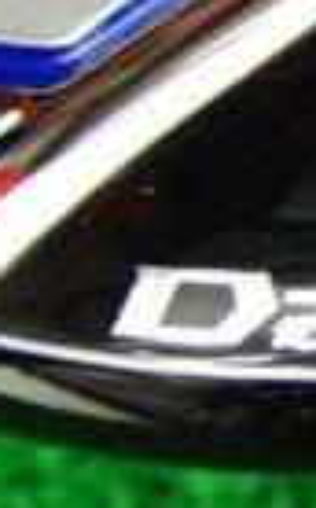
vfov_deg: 11.5
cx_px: 1095
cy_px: 202
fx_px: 2513
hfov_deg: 6.3
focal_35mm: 182
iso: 400
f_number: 3.6
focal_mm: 6.42
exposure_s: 1/20
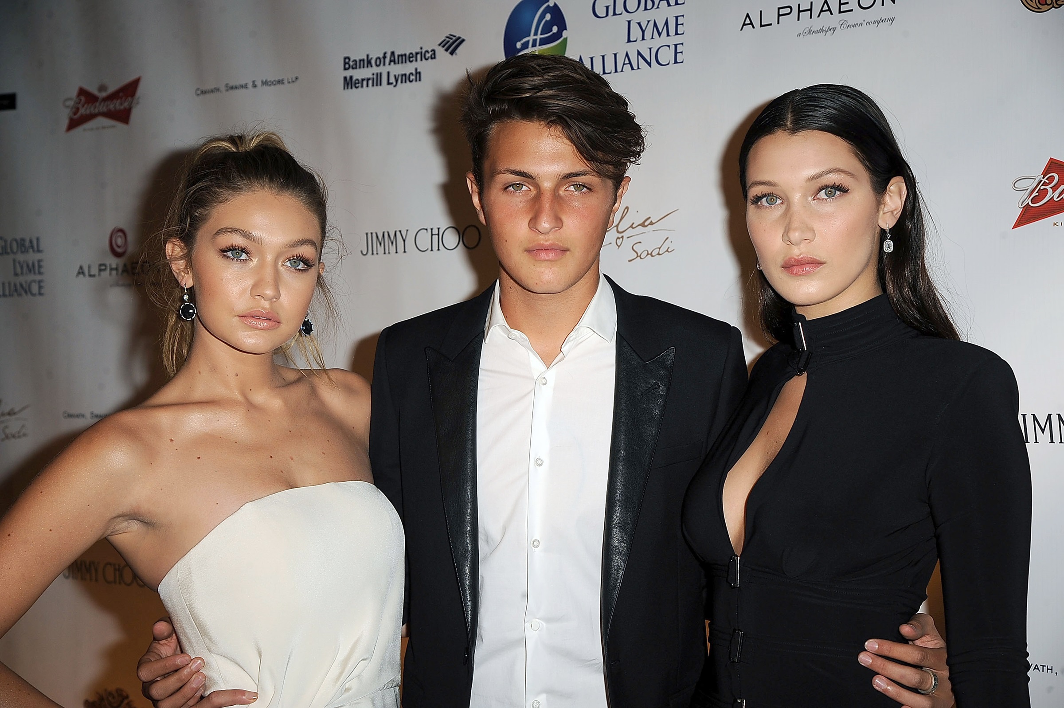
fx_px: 1949
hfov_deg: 30.5
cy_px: 354
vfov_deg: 20.6
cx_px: 532
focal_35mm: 66
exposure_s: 1/200
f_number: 7.1
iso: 250
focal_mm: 66
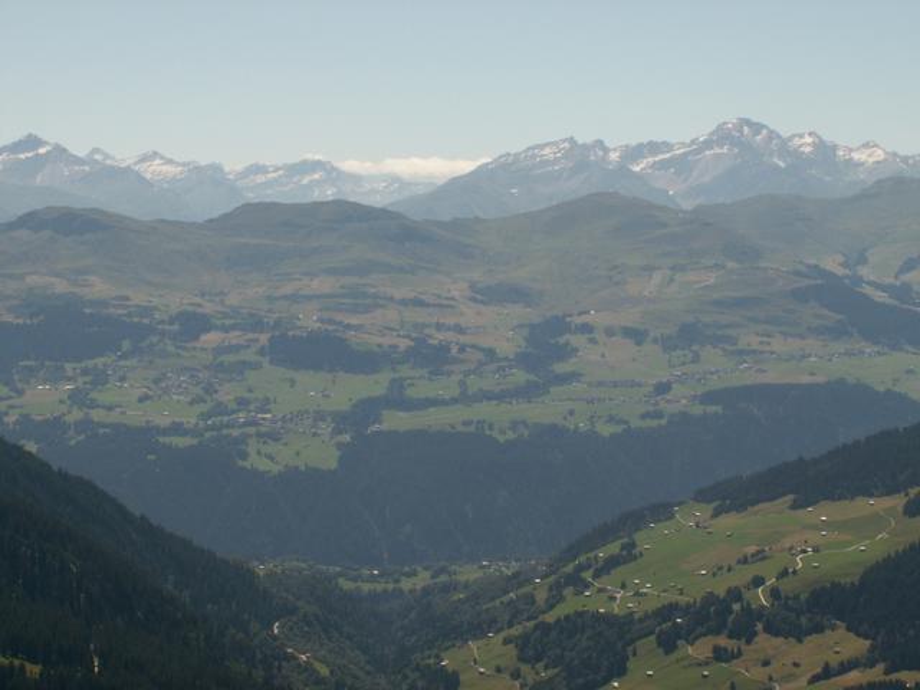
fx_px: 2126
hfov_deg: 24.4
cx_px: 460
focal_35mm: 80
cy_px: 345
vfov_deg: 18.4
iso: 50
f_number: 8
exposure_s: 1/250
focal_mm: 13.4
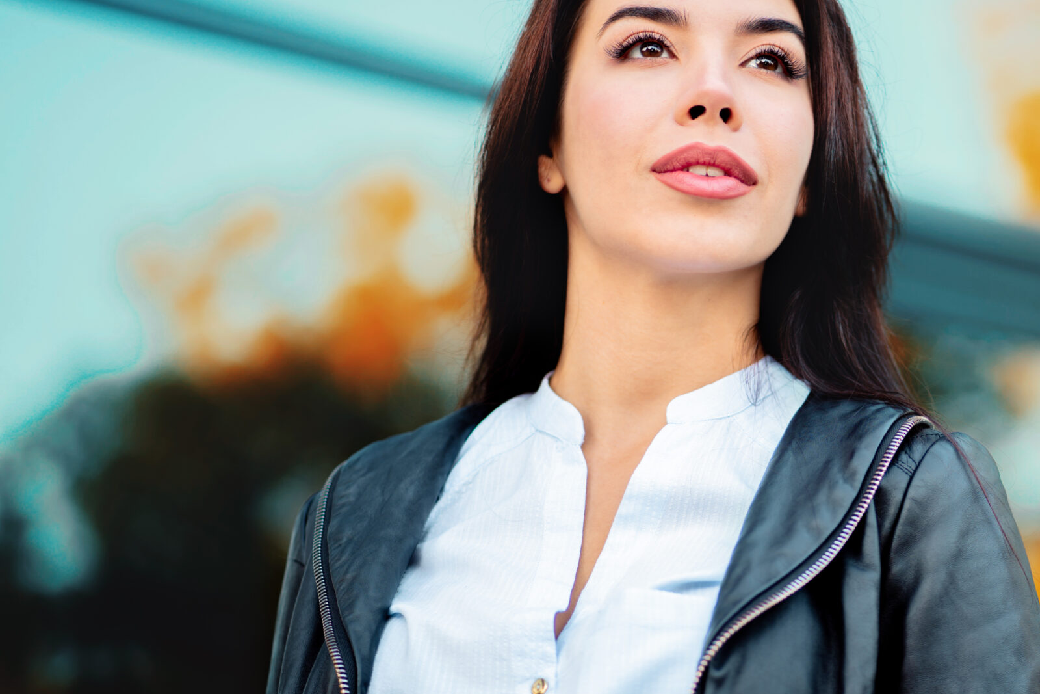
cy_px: 331
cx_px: 822
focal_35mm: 136
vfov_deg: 10.1
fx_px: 3929
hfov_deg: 15.0
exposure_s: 1/200
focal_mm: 85
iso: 100
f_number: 1.8
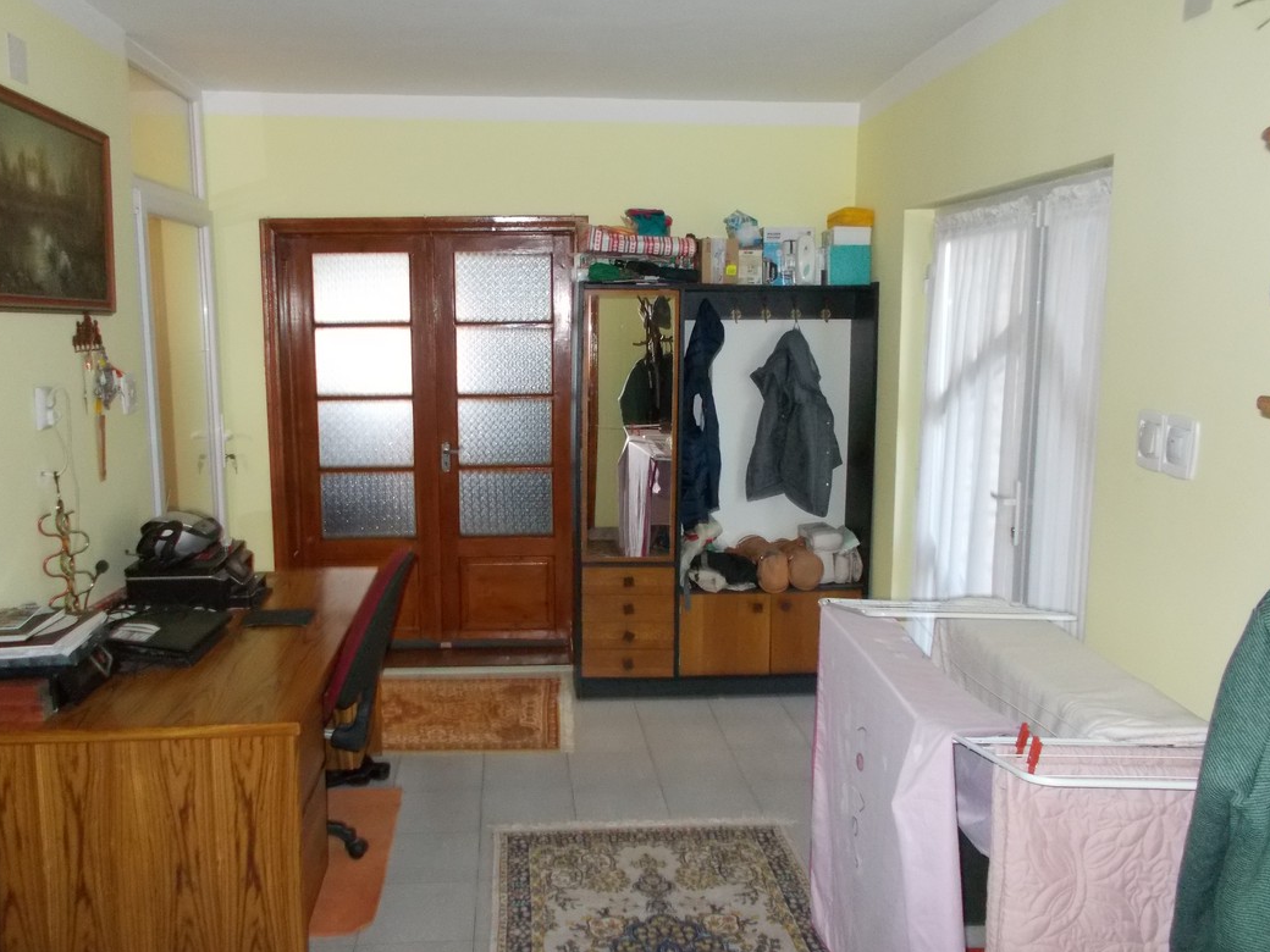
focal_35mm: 30
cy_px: 470
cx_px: 590
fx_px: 1101
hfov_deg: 59.9
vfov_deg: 46.8
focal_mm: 4.6
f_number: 3.2
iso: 450
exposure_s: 1/25
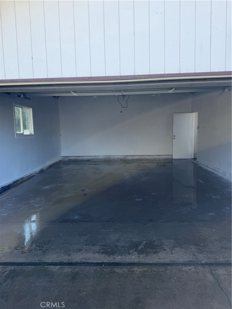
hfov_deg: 56.8
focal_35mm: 24
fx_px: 214
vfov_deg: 71.6
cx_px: 116
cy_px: 154
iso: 80
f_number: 1.78
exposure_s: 1/1032
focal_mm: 6.76
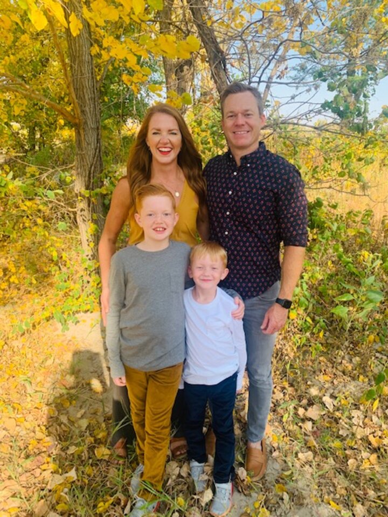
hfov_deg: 53.1
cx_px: 194
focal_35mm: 26
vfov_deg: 67.3
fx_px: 389
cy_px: 258
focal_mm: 4.25
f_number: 1.8
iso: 25
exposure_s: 1/467
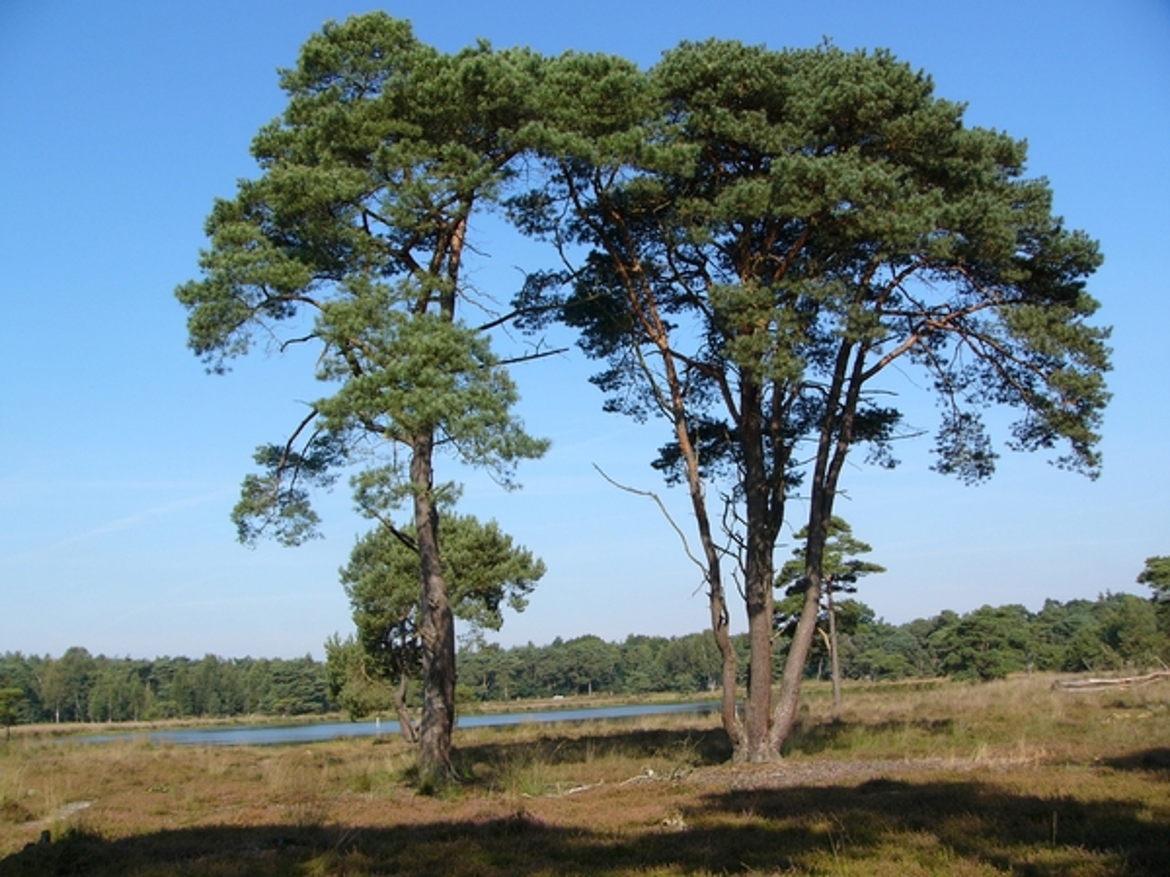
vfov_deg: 39.7
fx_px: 1217
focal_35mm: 36
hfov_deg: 51.4
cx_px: 585
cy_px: 438
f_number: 4
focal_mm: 6
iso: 50
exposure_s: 1/500
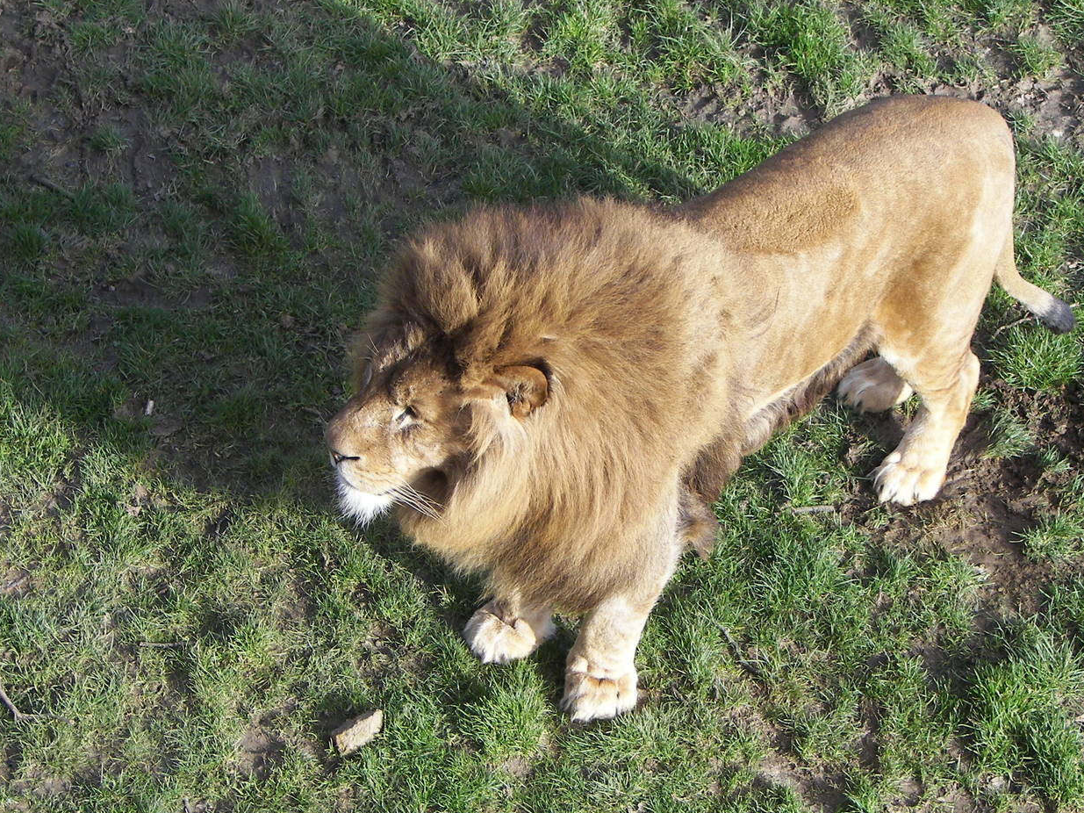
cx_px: 641
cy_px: 440
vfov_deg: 11.7
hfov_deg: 15.5
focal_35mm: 127
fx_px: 3977
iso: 64
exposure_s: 1/250
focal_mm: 16.3
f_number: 3.2
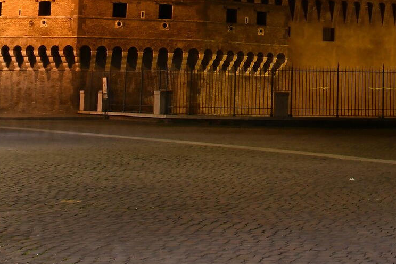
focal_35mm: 102
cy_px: -79
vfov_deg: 13.0
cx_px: 393
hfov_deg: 19.5
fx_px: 1118
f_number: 16
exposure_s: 20
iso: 100
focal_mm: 21
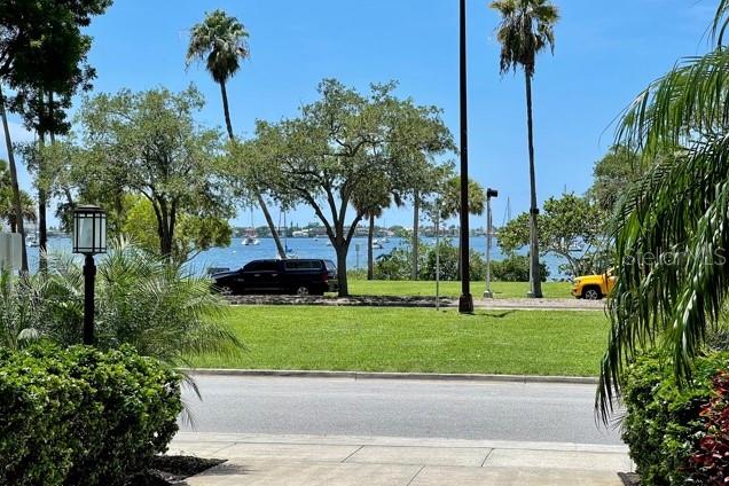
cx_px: 364
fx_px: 1357
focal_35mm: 67
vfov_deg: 20.3
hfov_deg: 30.1
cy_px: 256
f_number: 2.2
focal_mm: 7.5
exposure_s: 1/1429
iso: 20
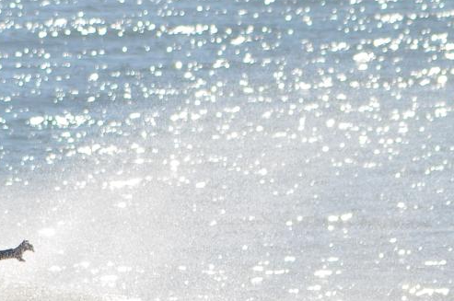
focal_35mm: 876
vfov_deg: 1.6
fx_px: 11029
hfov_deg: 2.4
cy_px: 330
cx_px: -54
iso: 100
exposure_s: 1/1250
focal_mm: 150
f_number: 7.1
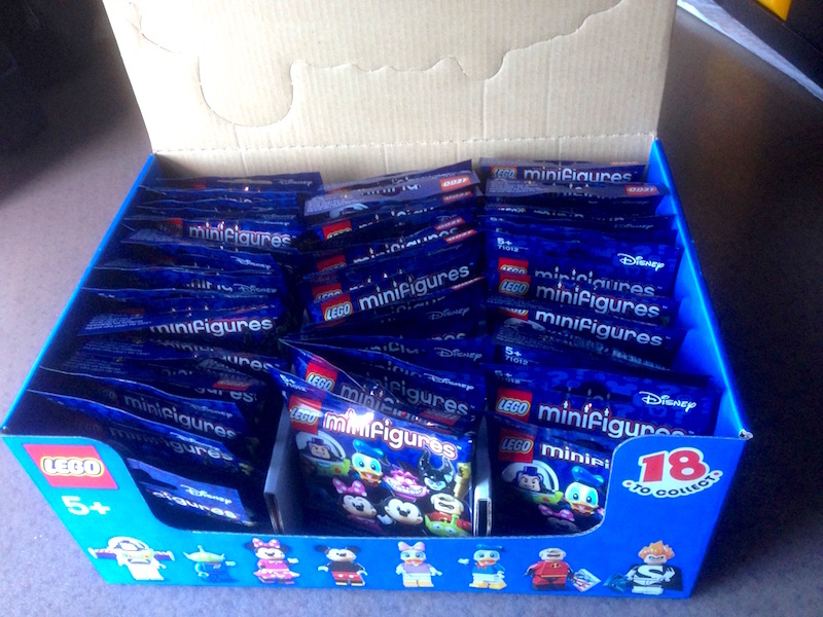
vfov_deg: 42.9
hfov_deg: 55.4
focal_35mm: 33
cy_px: 308
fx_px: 785
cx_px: 412
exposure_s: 1/20
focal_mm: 4.12
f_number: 2.4
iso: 160
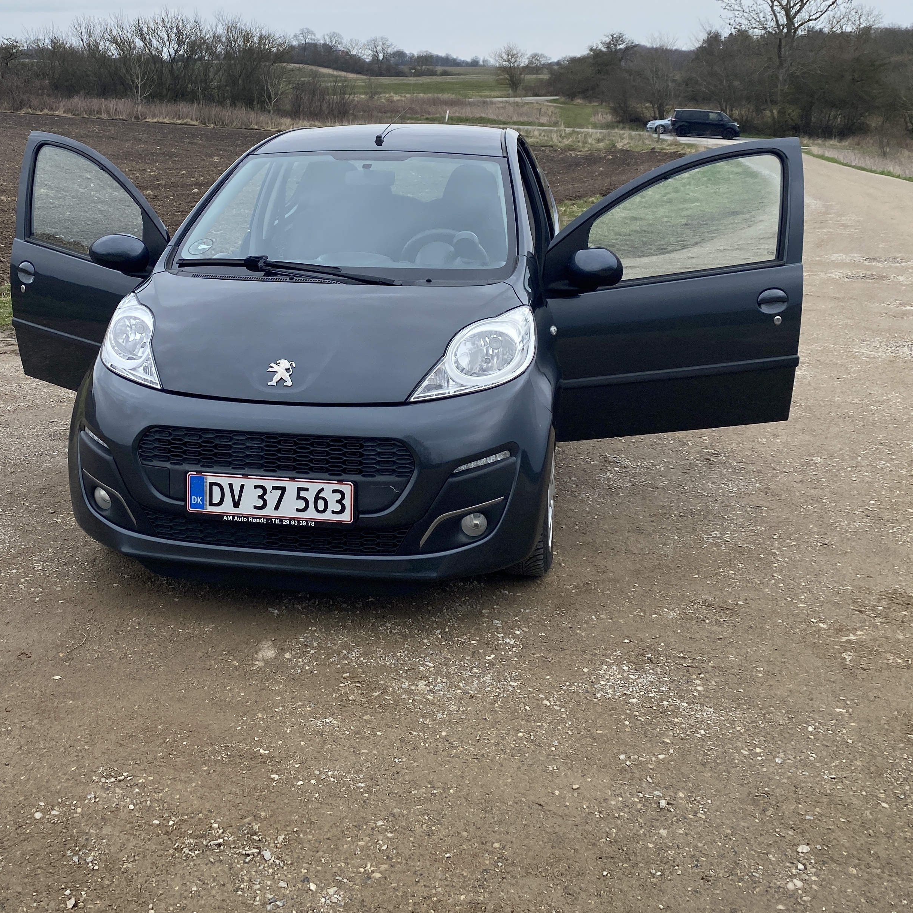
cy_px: 275
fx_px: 1134
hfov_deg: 43.7
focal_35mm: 38
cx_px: 371
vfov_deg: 43.0
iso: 32
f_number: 1.8
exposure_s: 1/1866
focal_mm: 4.25
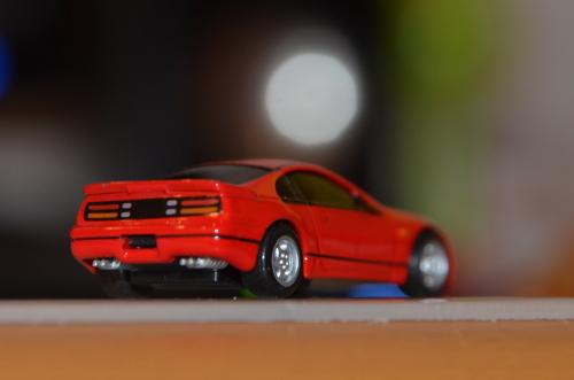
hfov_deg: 4.6
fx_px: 7159
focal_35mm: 450
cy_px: 190
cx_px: 287
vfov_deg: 3.0
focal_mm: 300
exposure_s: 1/60
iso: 800
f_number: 6.3
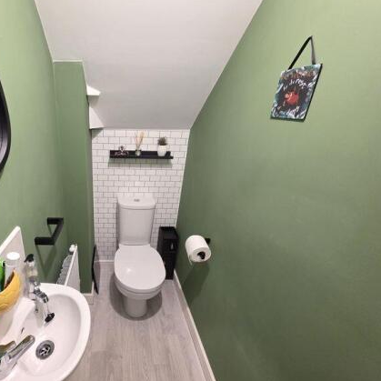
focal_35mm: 16
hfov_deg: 84.1
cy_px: 190
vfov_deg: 87.4
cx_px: 124
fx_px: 199
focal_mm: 2.2
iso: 400
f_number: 1.9
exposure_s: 1/50
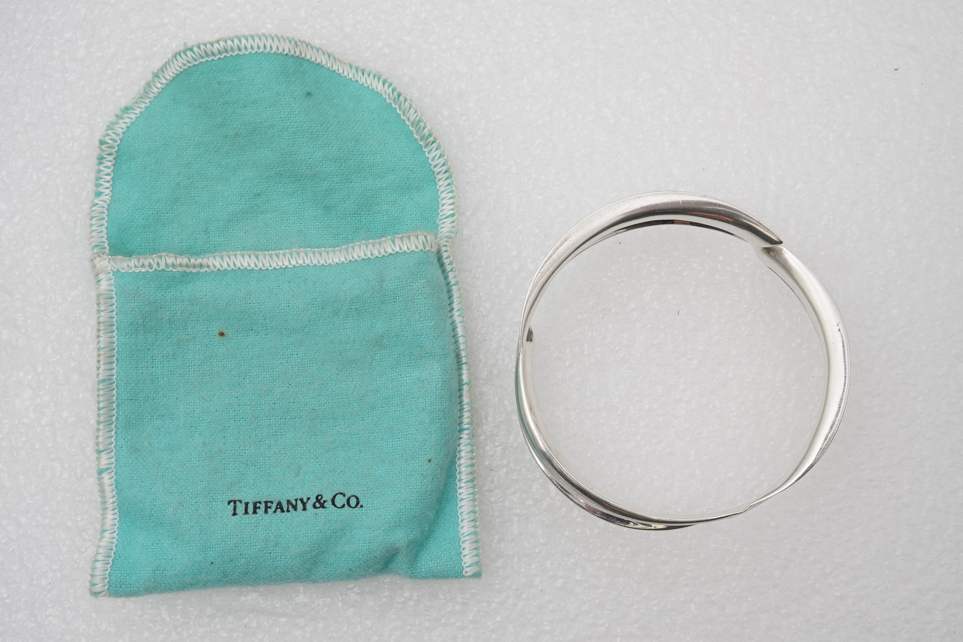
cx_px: 501
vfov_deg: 28.6
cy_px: 328
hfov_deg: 41.9
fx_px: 1257
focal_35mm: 47
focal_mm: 30
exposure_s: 1/125
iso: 400
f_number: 22
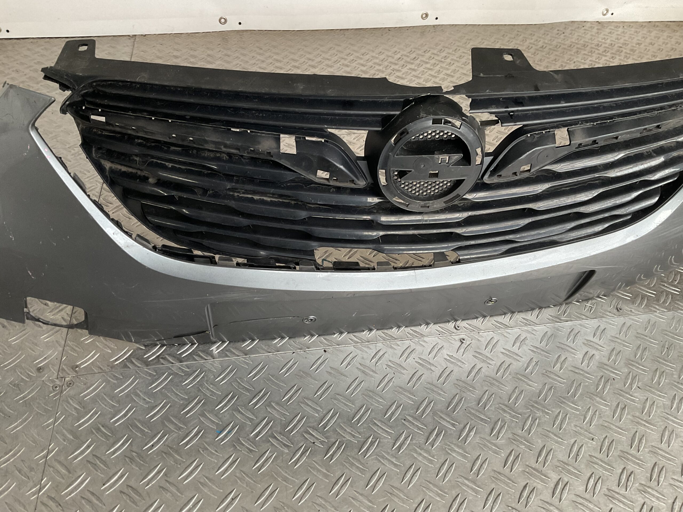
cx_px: 342
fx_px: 572
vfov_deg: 48.2
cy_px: 256
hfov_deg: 61.7
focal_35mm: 29
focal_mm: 3
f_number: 1.8
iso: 100
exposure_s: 1/50
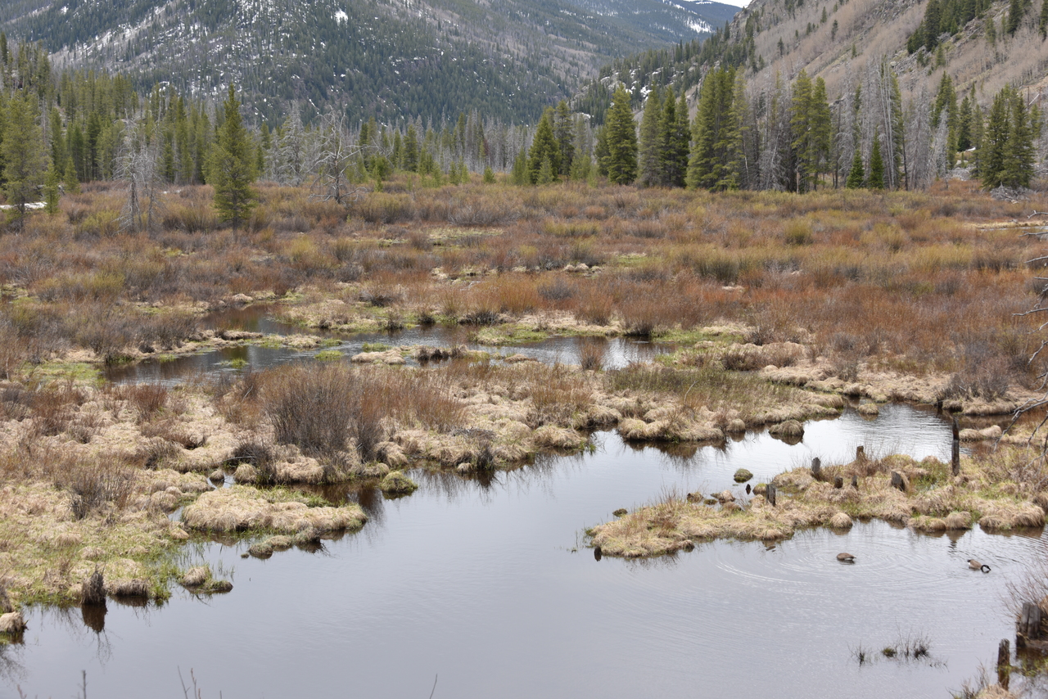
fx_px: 1805
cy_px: 350
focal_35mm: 62
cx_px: 524
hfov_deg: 32.4
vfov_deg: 21.9
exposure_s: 1/200
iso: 100
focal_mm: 62
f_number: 7.1
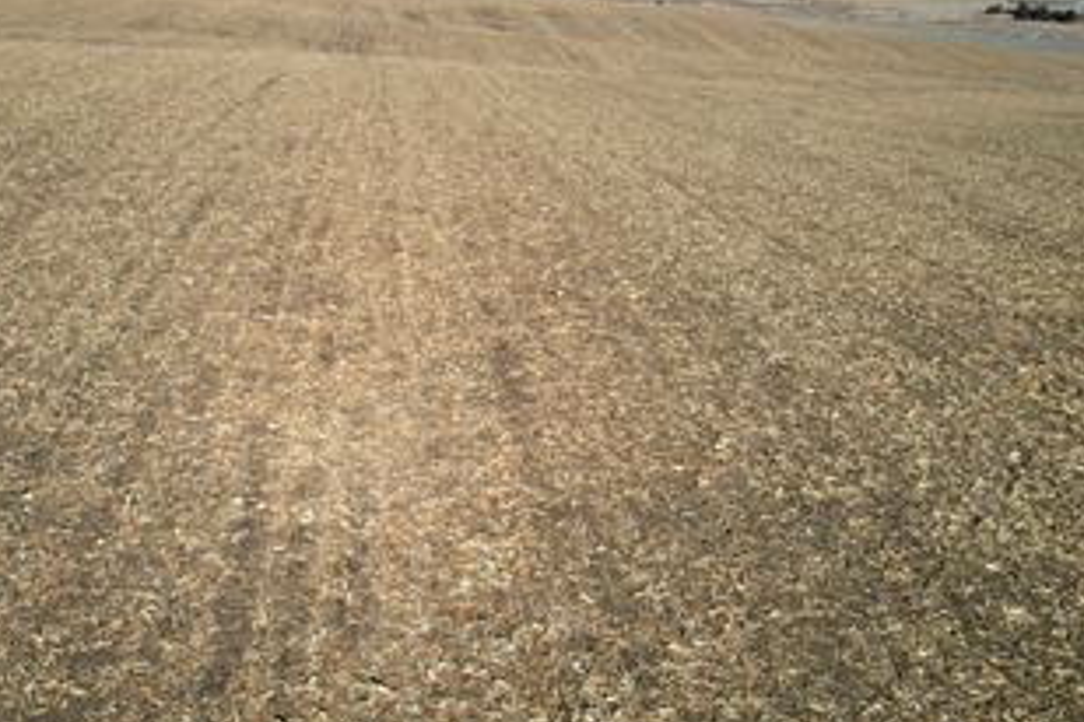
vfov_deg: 41.1
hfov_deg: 58.2
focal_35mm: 32
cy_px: 400
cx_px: 424
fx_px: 963
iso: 100
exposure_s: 1/2500
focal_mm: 8.38
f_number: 2.8
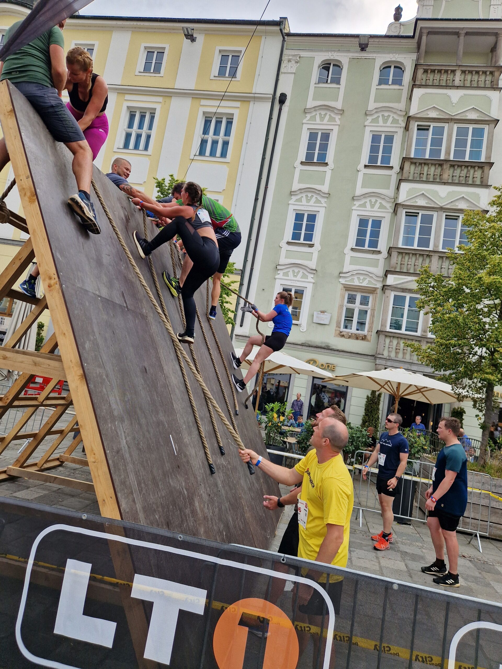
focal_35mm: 23
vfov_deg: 73.9
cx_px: 251
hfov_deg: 58.9
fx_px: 445
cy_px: 334
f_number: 1.8
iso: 50
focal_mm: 5.4
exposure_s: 1/738
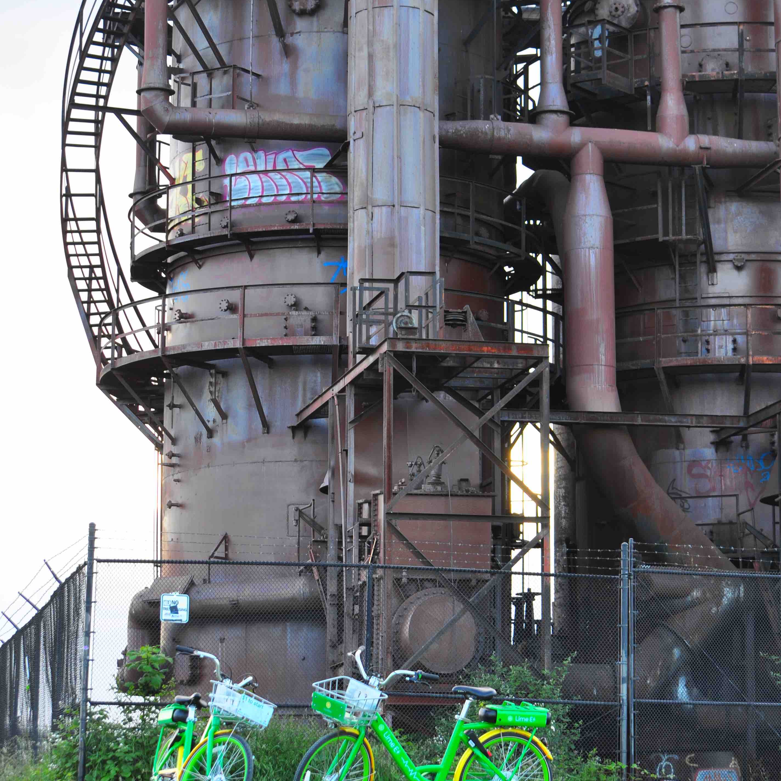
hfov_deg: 16.5
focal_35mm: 106
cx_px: 391
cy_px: 293
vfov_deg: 16.5
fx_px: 2697
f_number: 6.3
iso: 200
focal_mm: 55
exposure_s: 1/40
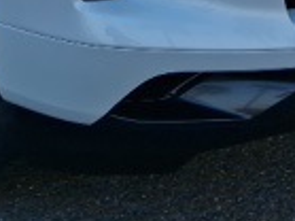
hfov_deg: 16.4
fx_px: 1022
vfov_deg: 10.8
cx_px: 76
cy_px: -276
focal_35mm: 120
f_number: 1.8
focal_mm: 3.98
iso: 25
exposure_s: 1/420
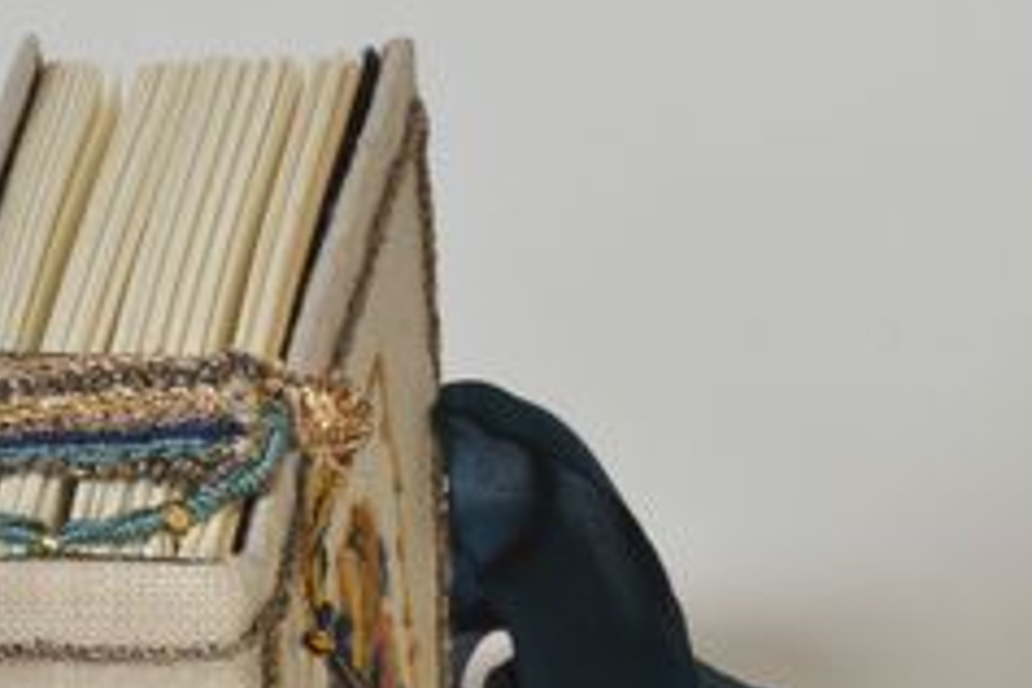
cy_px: 932
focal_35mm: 399
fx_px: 11445
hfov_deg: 5.2
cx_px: 239
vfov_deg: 3.4
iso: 400
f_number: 32
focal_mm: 105
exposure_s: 2.5
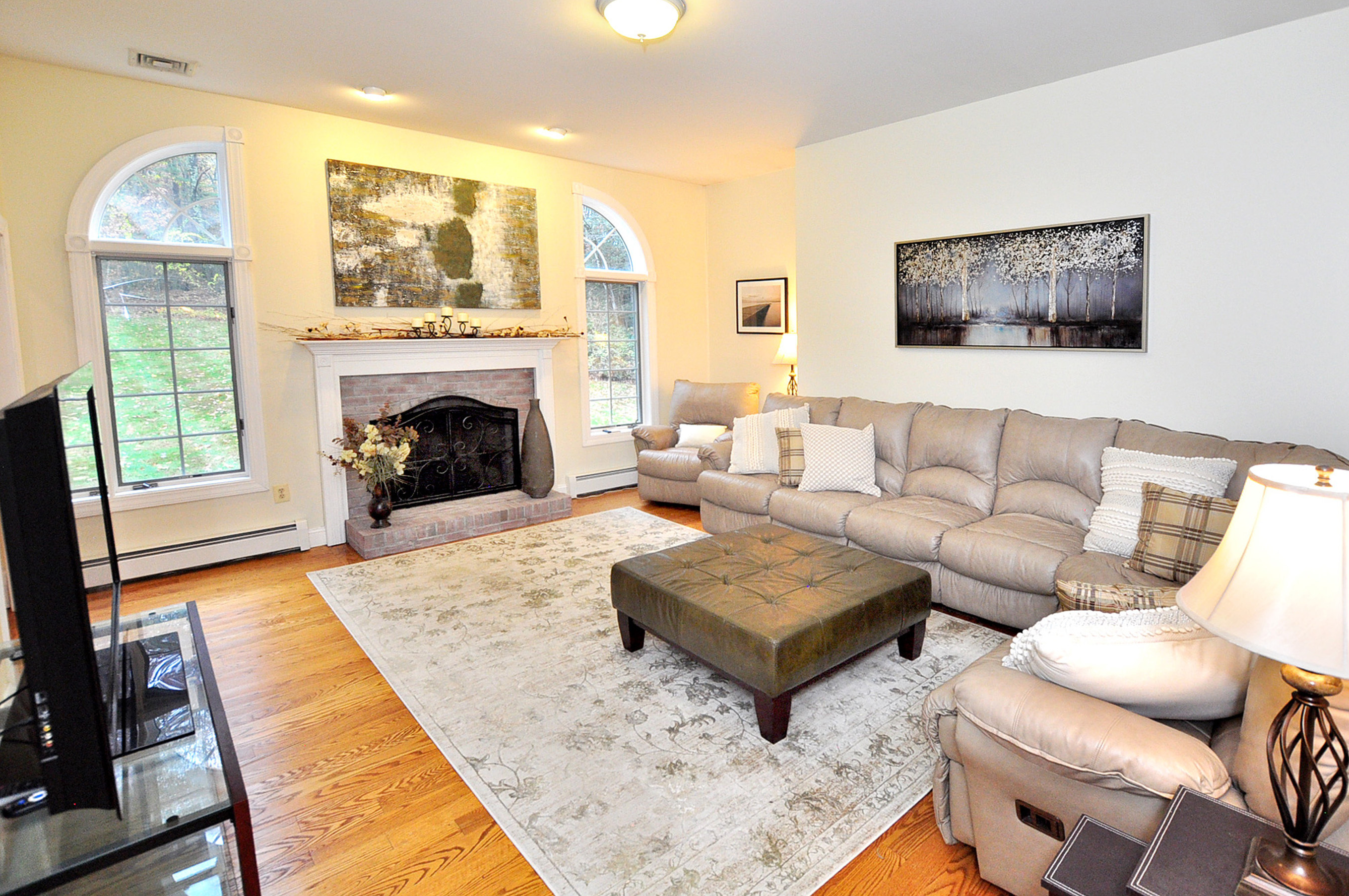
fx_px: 599
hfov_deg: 96.8
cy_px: 433
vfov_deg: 73.6
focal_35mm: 16
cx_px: 693
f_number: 4.5
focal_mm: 10
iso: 1000
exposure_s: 1/80
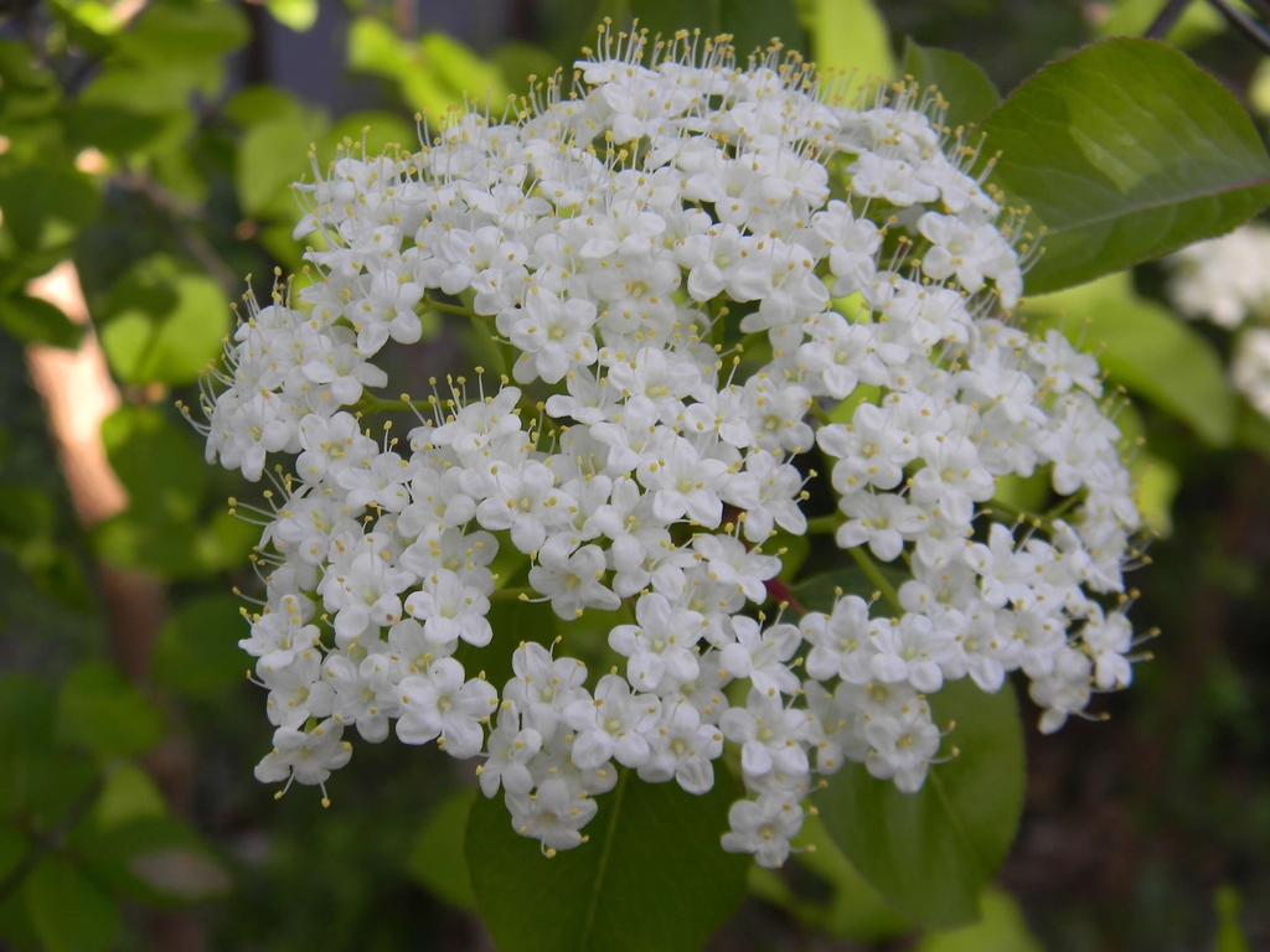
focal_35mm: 42
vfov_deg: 34.3
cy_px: 476
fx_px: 1541
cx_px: 635
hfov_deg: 44.8
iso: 80
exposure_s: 1/86.8
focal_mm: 10.1
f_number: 4.1
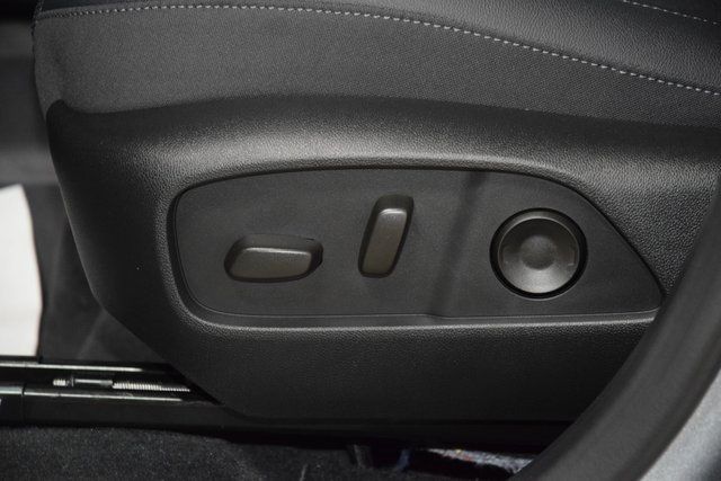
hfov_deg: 19.5
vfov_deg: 13.0
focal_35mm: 105
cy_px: 240
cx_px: 360
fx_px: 2103
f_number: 4.5
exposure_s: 1/50
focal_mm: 70
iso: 3200
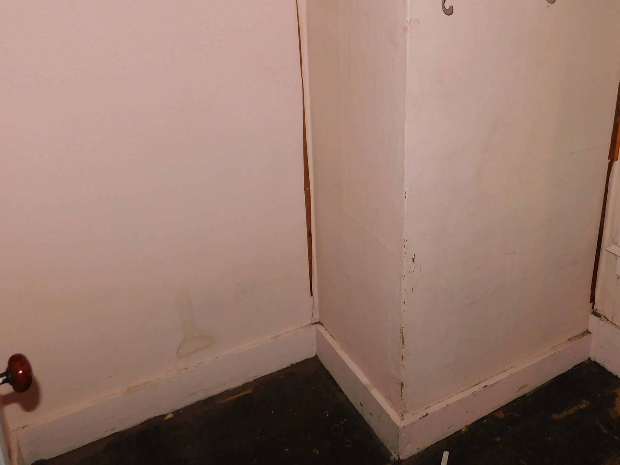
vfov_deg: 41.0
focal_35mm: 34
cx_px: 413
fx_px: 609
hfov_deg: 52.9
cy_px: 141
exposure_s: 1/30
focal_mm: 4
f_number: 3
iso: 200
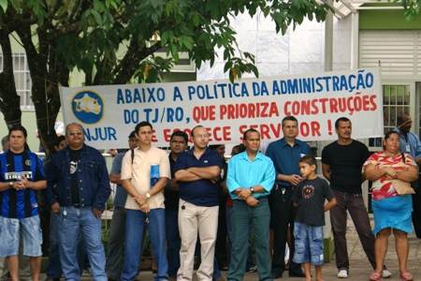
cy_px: 140
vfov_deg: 13.0
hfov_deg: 19.5
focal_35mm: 105
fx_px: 1228
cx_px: 210
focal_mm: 70
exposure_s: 1/125
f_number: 5.6
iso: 250
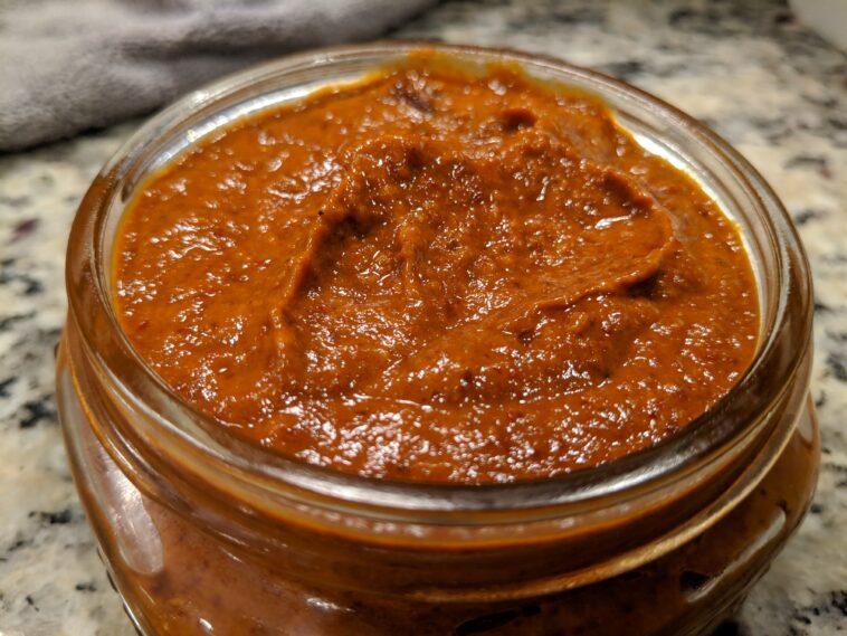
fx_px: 661
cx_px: 424
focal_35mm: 27
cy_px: 318
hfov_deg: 65.3
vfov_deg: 51.4
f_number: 1.8
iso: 194
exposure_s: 1/60
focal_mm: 4.44
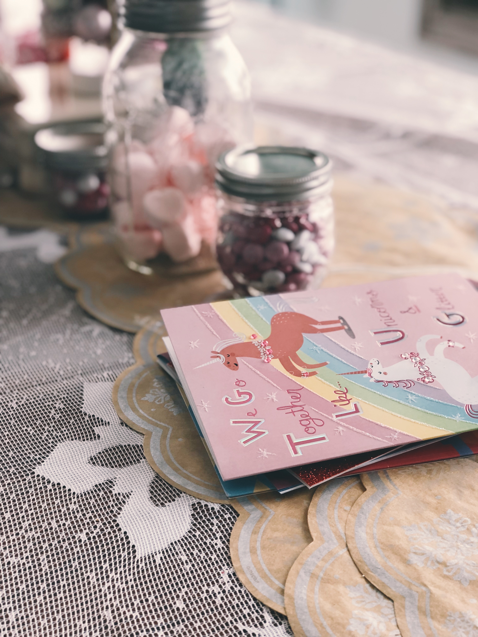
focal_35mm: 57
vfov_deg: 33.8
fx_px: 1049
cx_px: 239
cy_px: 318
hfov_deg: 25.7
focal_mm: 6.6
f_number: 2.8
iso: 20
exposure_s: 1/30
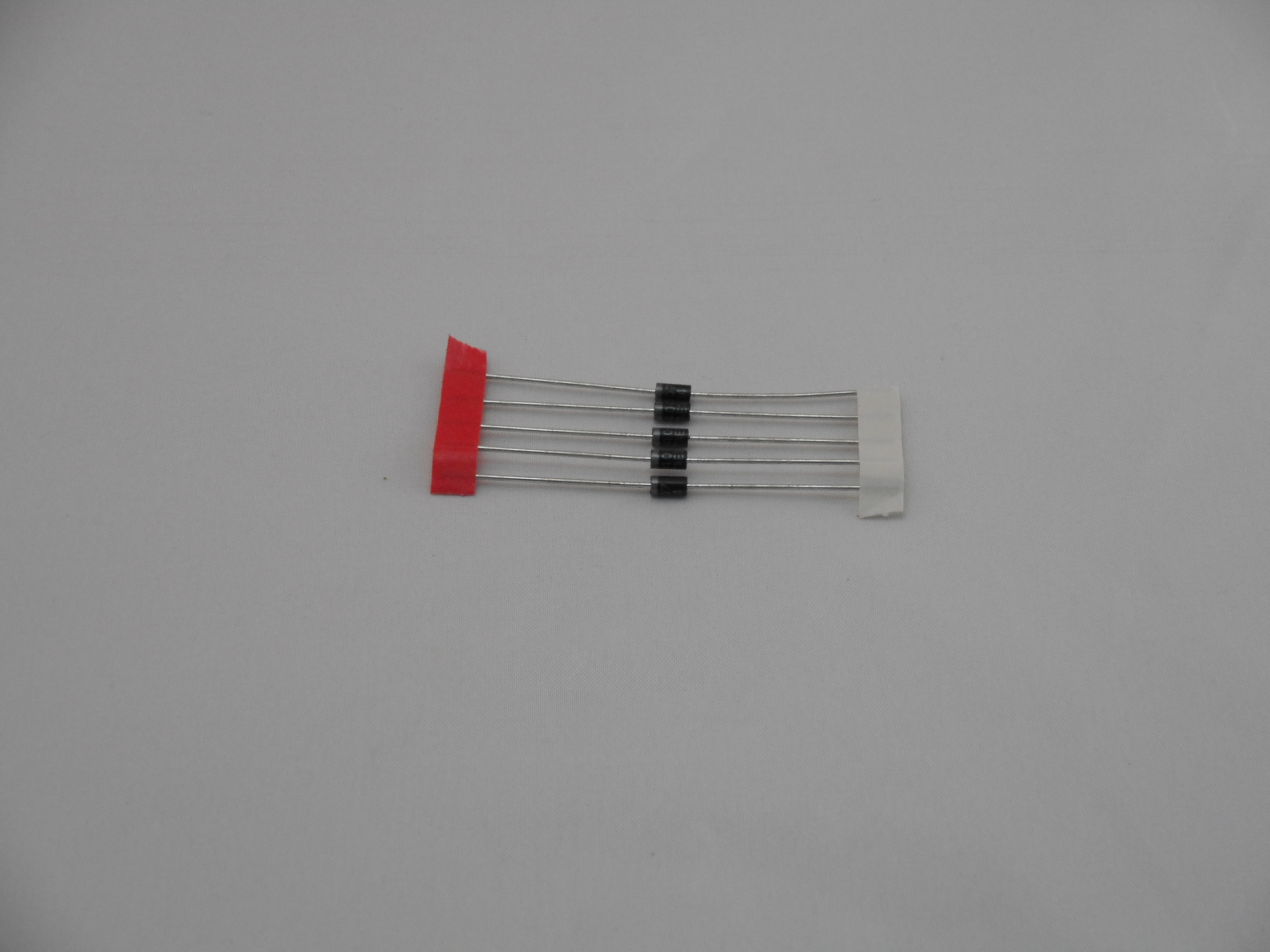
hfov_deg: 22.0
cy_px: 476
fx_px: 3265
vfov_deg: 16.6
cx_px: 635
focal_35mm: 89
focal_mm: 15.9
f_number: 5.6
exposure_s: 1/60
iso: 280
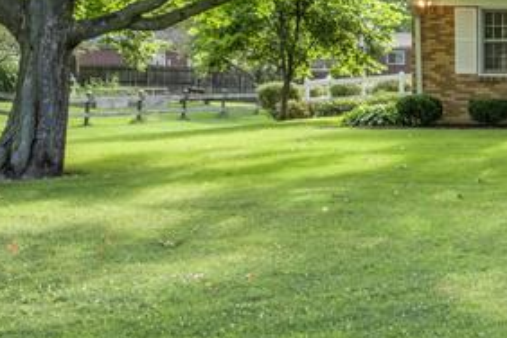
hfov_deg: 19.8
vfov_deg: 15.6
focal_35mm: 87
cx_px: 795
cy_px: 82
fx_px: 1225
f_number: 8
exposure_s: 1/20
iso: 320
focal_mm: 16
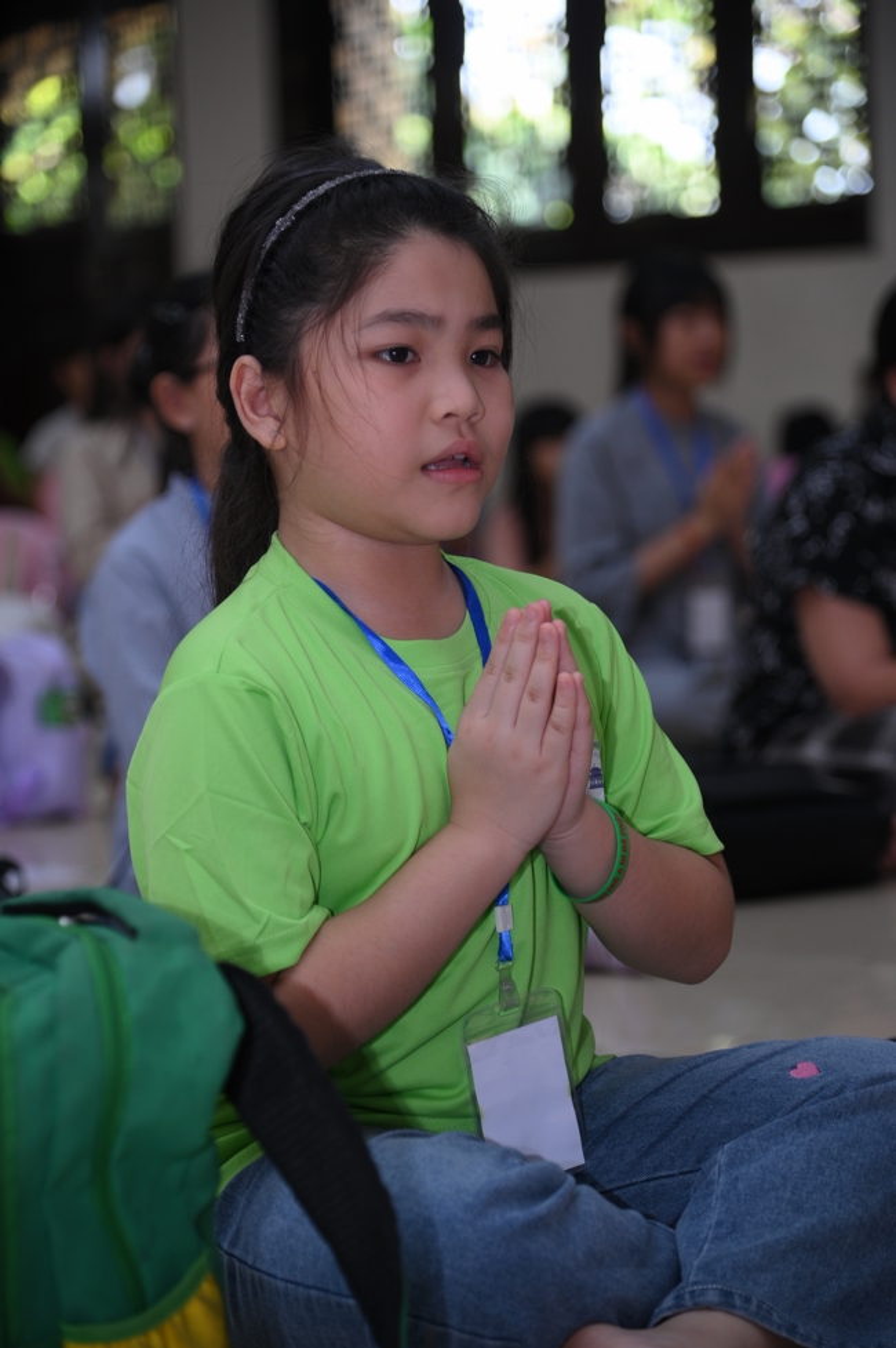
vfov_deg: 19.5
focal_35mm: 105
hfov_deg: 13.0
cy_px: 674
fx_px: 3925
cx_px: 448
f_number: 4
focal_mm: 105
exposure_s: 1/160
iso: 800
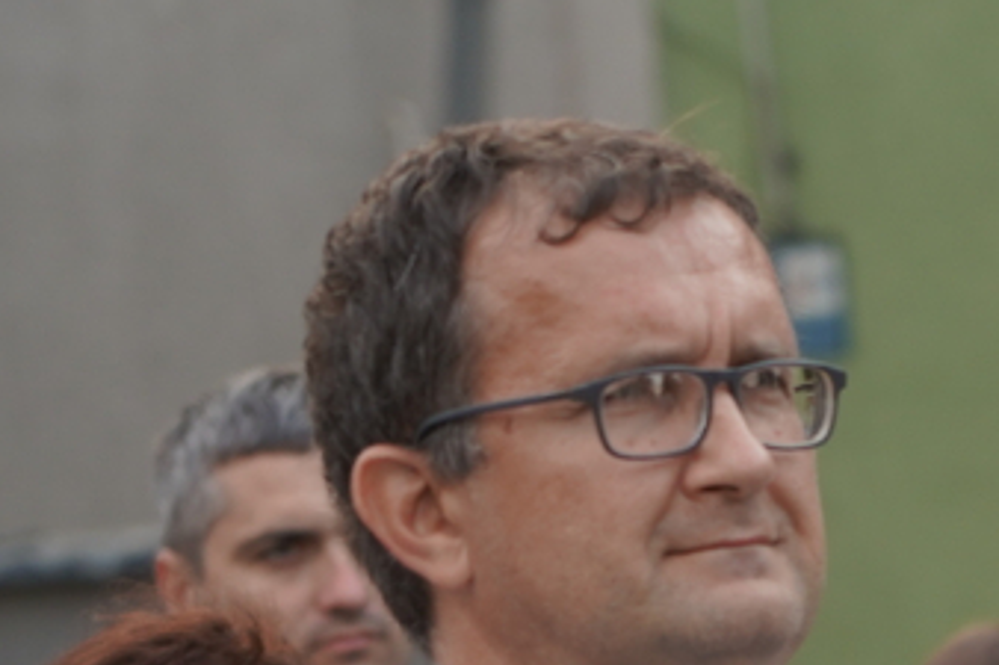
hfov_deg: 5.1
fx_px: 11094
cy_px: 1264
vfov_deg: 3.4
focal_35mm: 400
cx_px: 1268
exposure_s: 1/160
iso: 320
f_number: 4
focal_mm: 104
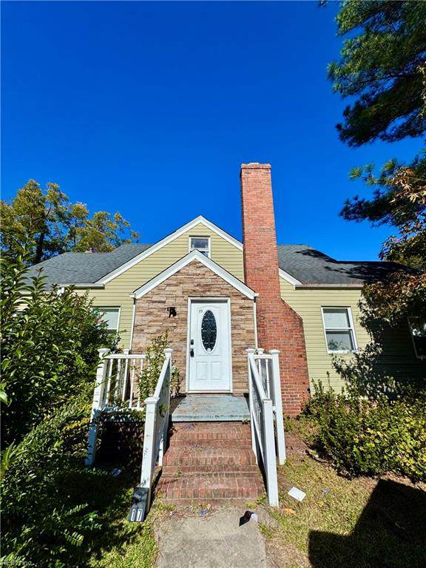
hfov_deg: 85.7
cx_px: 213
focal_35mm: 14
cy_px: 284
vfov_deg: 102.1
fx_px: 230
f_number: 2.2
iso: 32
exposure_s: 1/3906
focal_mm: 2.22
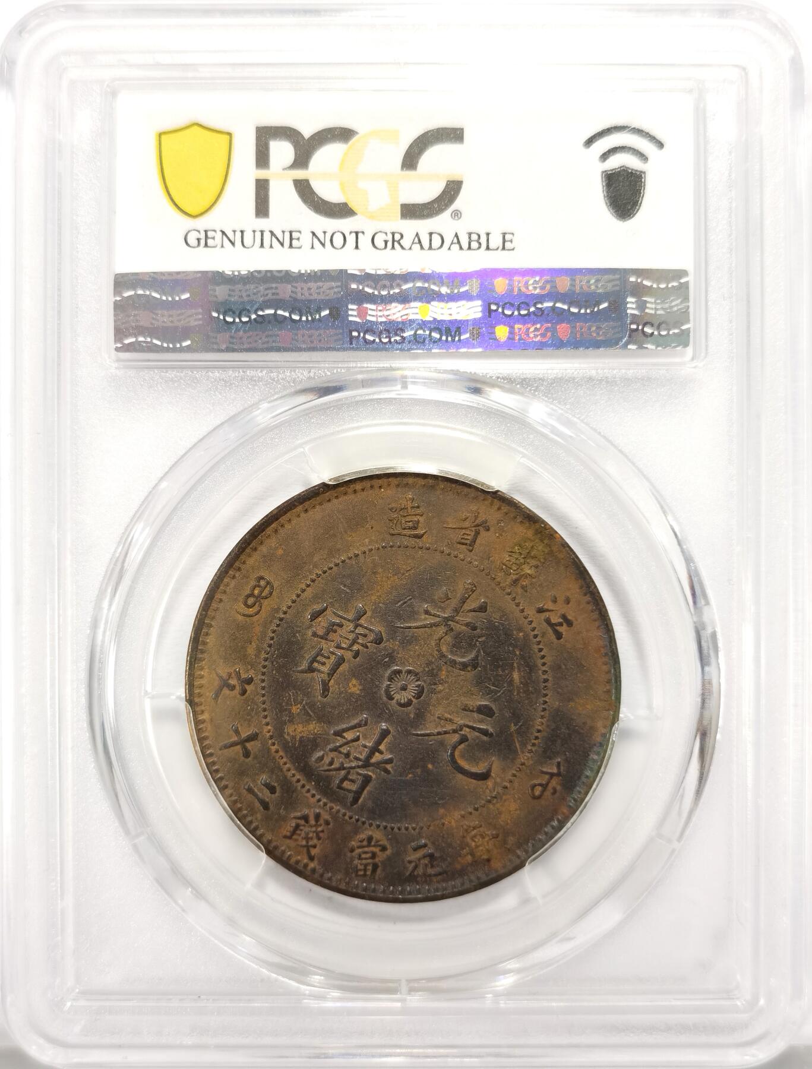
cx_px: 406
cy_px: 534
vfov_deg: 35.4
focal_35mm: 54
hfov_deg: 27.2
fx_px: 1676
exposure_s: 1/100
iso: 200
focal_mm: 5.56
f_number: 16
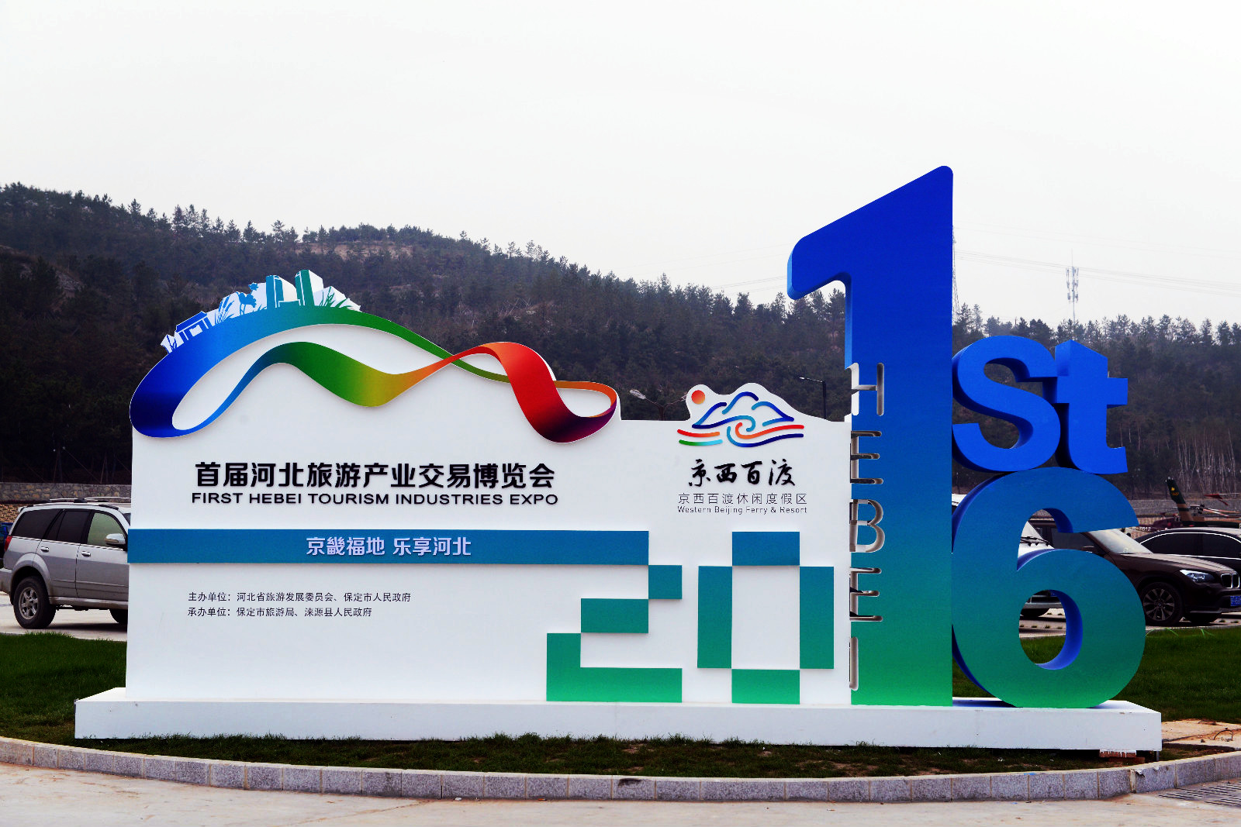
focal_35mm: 58
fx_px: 1999
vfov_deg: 23.4
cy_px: 414
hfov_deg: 34.5
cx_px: 620
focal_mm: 58
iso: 800
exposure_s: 1/400
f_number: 9
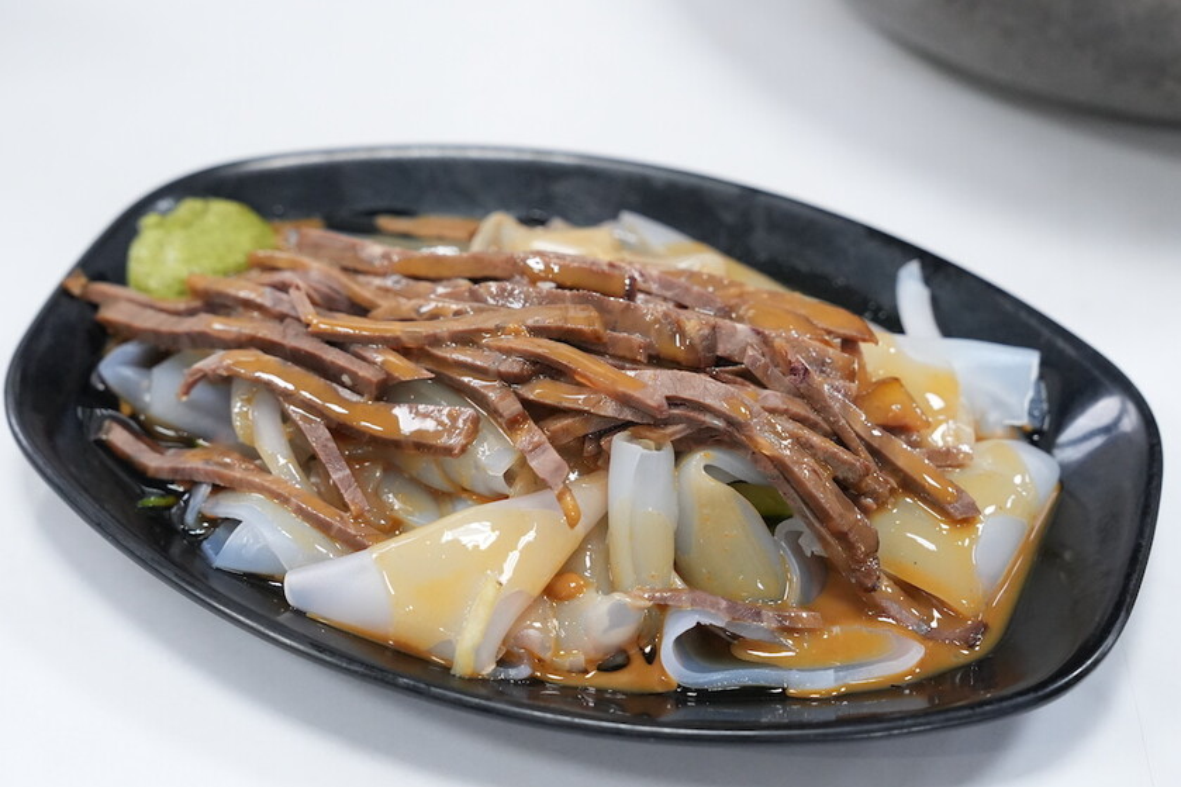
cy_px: 396
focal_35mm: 76
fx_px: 2493
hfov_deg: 26.7
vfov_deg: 17.9
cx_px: 587
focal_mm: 50
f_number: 4.5
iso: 4000
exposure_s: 1/100
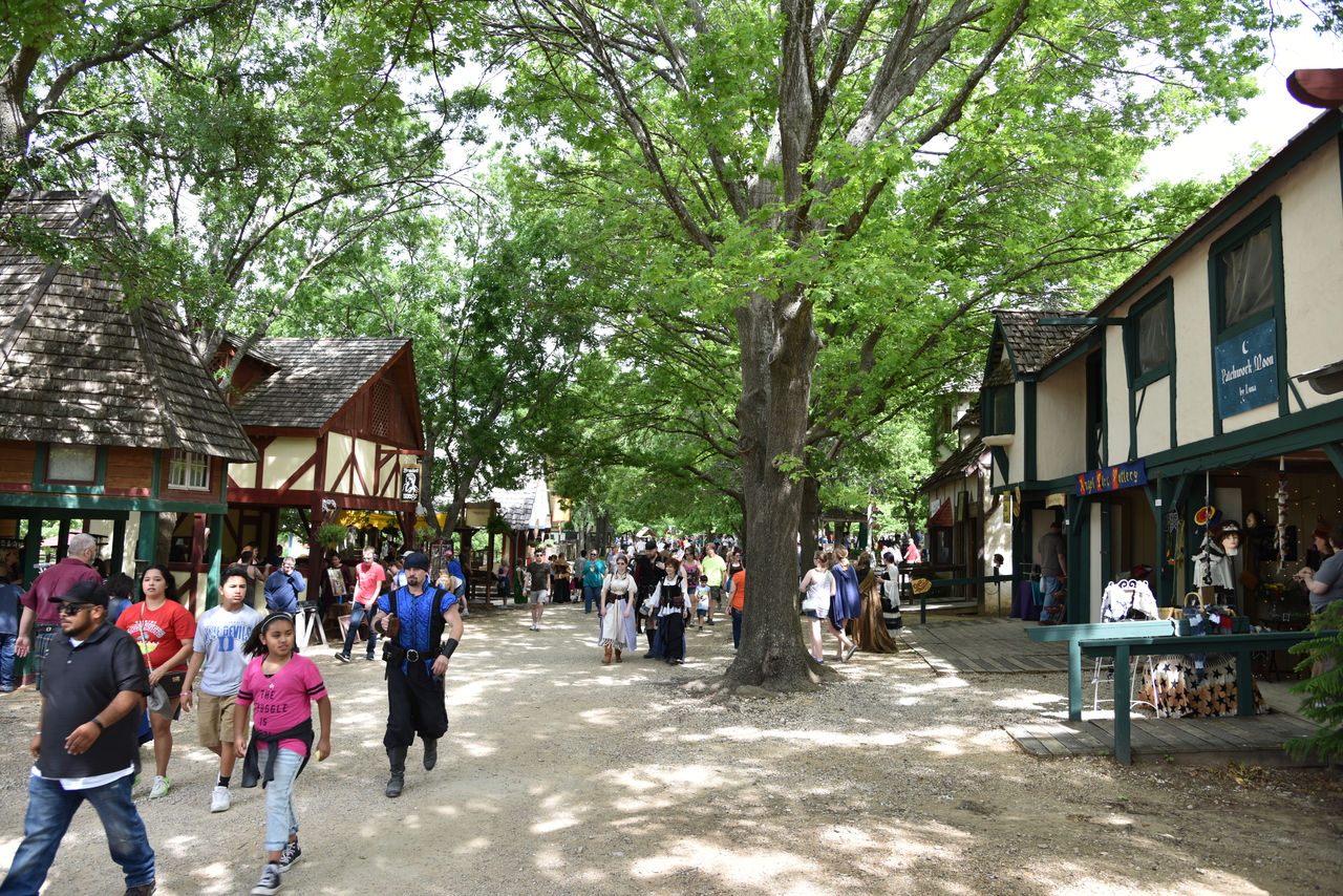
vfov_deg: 53.2
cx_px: 672
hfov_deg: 73.7
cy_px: 448
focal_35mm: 24
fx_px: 895
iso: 100
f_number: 5
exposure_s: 1/100
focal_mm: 24
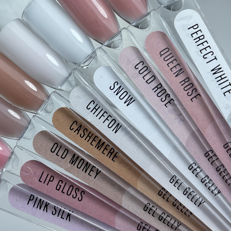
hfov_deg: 32.4
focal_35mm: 52
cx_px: 72
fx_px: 393
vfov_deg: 32.4
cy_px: 67
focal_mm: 4.2
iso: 32
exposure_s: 1/1855
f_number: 1.6
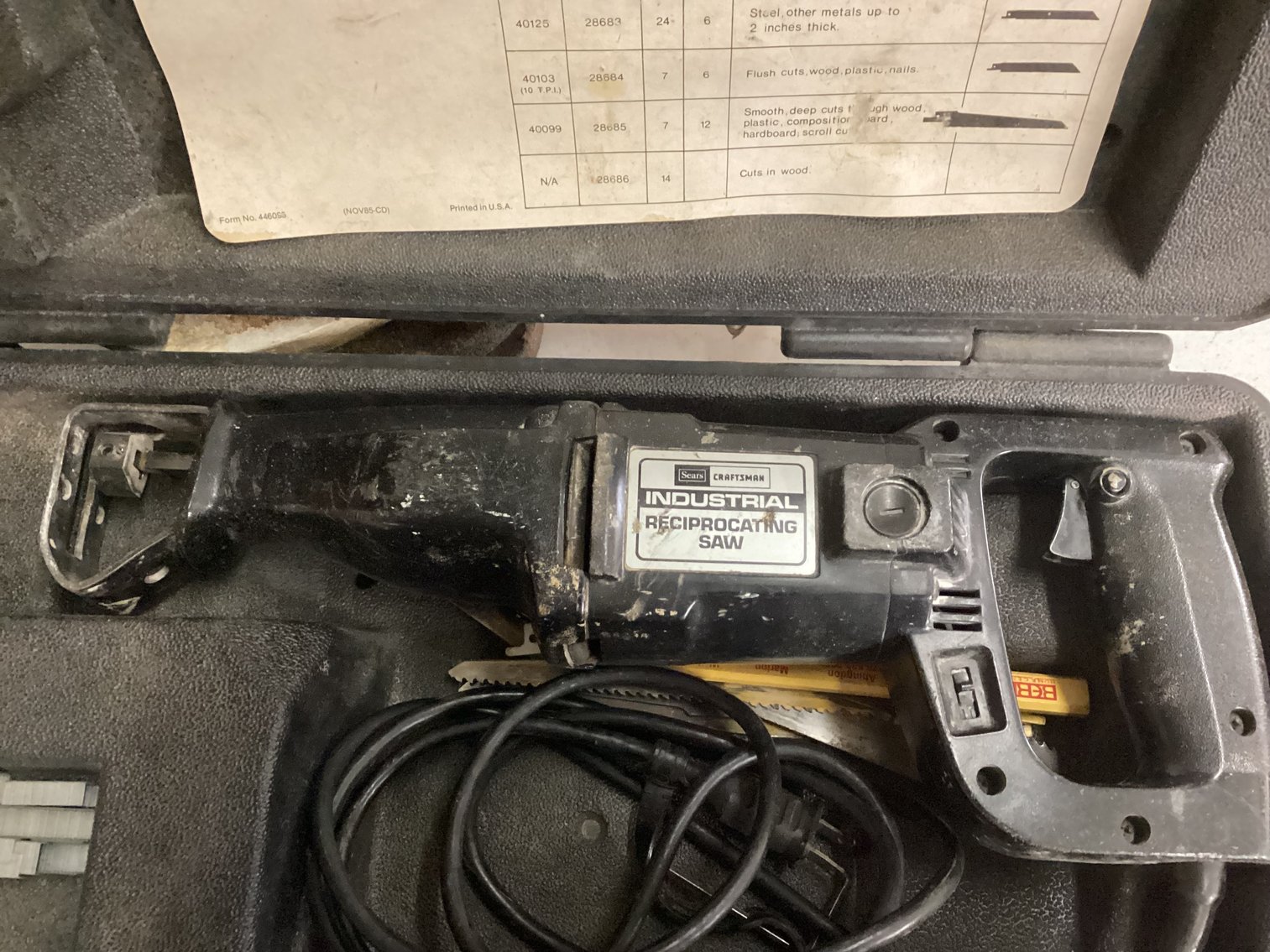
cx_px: 635
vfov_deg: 45.4
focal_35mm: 31
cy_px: 476
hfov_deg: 58.3
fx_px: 1137
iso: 640
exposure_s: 1/24
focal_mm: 3.3
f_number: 2.4
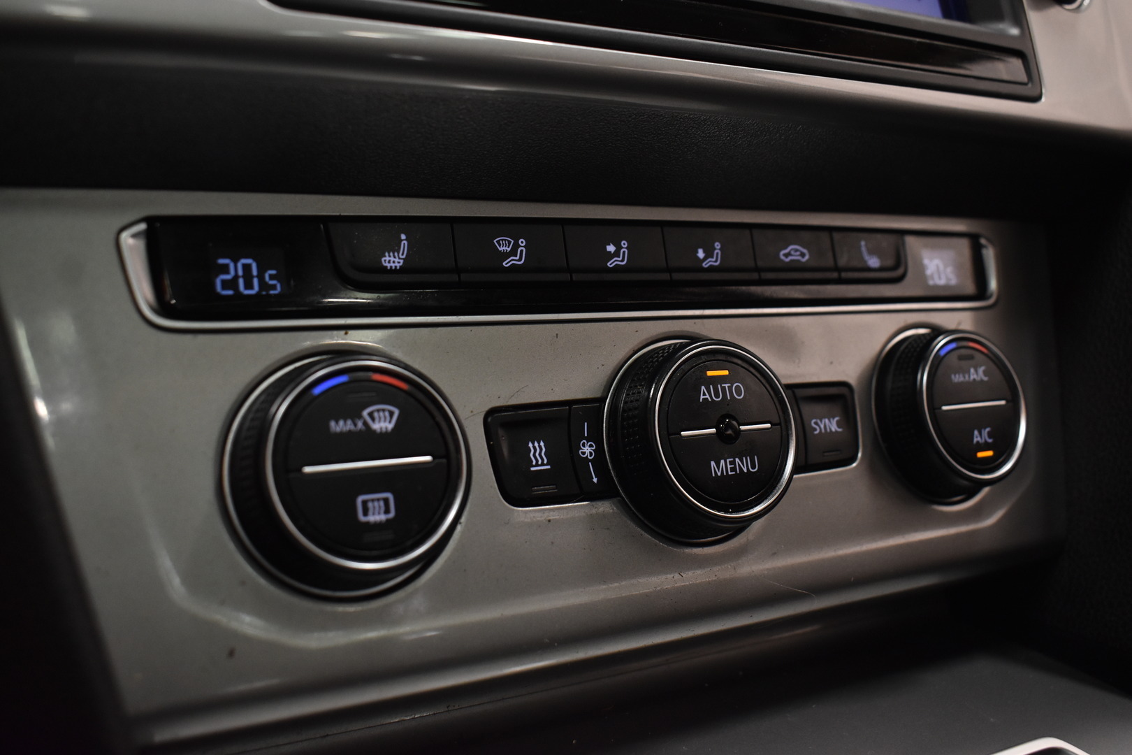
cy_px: 378
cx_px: 566
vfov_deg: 36.9
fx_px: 1132
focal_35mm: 36
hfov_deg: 53.1
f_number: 5.6
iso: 1250
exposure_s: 1/30
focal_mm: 24
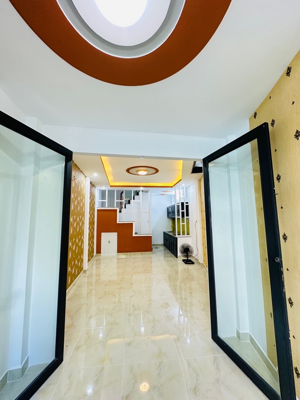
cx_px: 150
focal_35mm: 14
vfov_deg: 102.1
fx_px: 162
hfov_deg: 85.7
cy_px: 200
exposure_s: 1/50
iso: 160
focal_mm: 2.22
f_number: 2.2
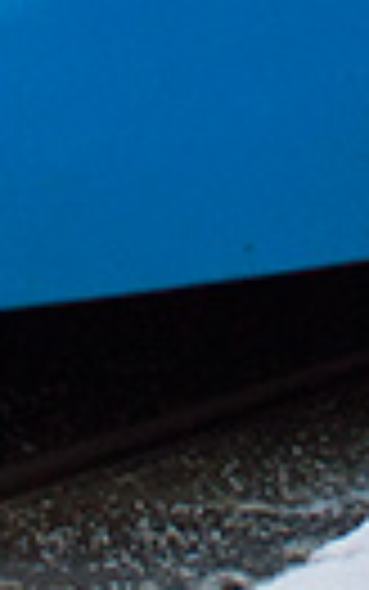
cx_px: 342
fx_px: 7297
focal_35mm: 454
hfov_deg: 2.9
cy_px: -1576
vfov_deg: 4.3
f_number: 4.2
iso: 100
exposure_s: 1/25
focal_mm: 26
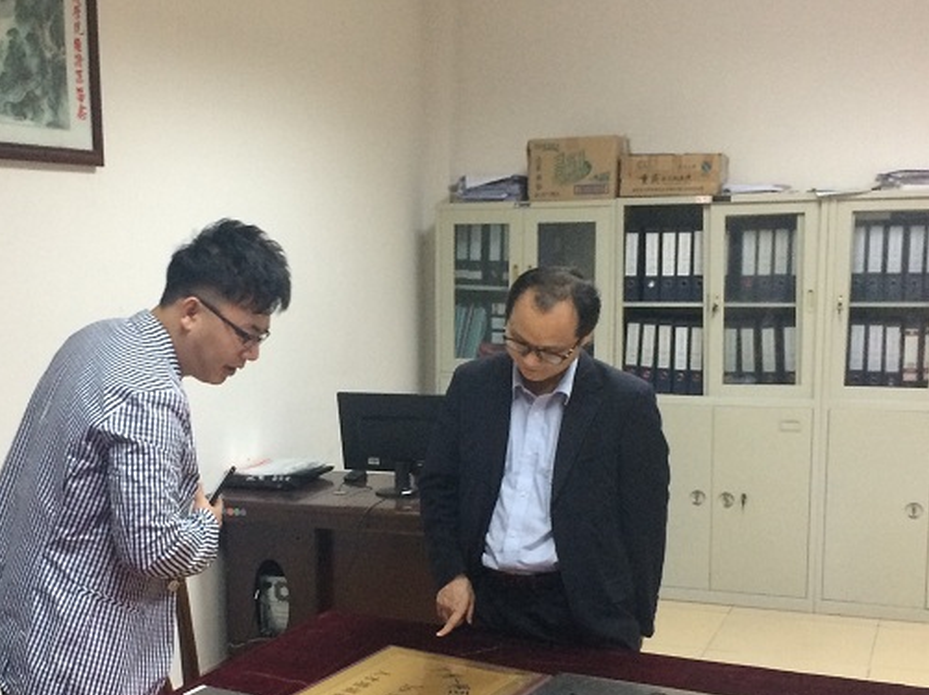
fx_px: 1395
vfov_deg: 27.8
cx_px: 341
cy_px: 472
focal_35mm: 52
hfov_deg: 36.6
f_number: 2.2
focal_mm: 4.15
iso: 200
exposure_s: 1/33
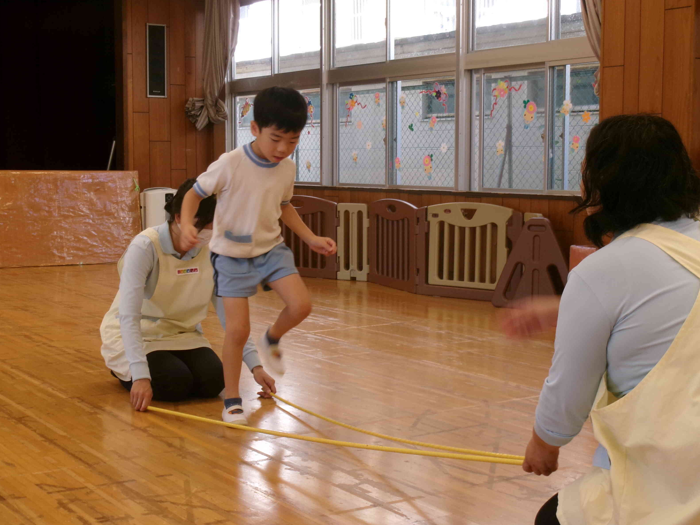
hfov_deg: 31.7
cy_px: 278
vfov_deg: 24.0
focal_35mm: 61
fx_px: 1233
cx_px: 340
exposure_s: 1/60
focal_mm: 9.5
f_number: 4.9
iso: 152
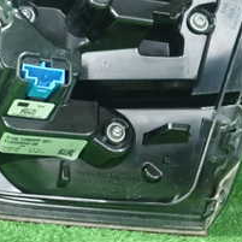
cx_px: 107
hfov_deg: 21.9
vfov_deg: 21.5
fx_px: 625
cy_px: 30
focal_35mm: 79
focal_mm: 5.5
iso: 800
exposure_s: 1/80
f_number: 2.3
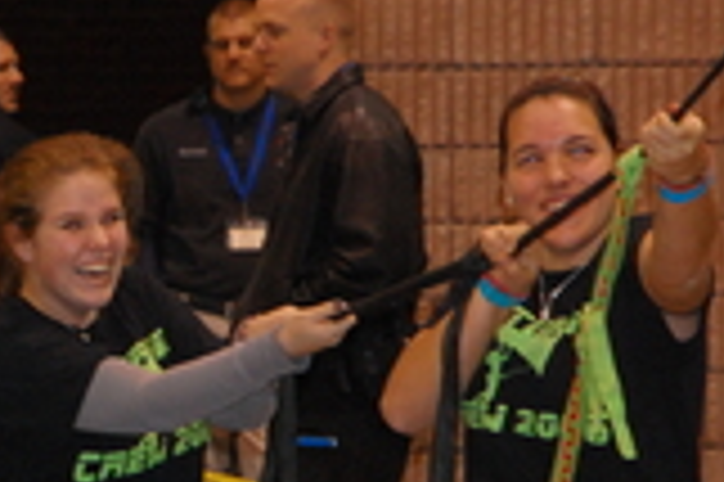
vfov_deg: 2.9
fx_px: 9387
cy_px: 329
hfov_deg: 4.4
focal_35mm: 467
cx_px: 4
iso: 1600
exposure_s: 1/60
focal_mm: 125
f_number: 6
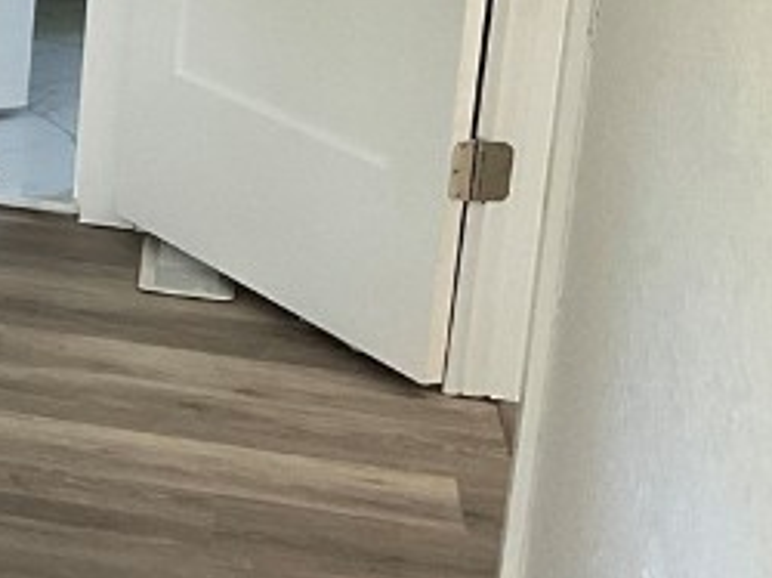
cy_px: -87
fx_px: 2651
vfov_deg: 12.2
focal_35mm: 119
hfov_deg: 14.0
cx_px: -757
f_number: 1.8
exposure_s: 1/60
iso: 100
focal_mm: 3
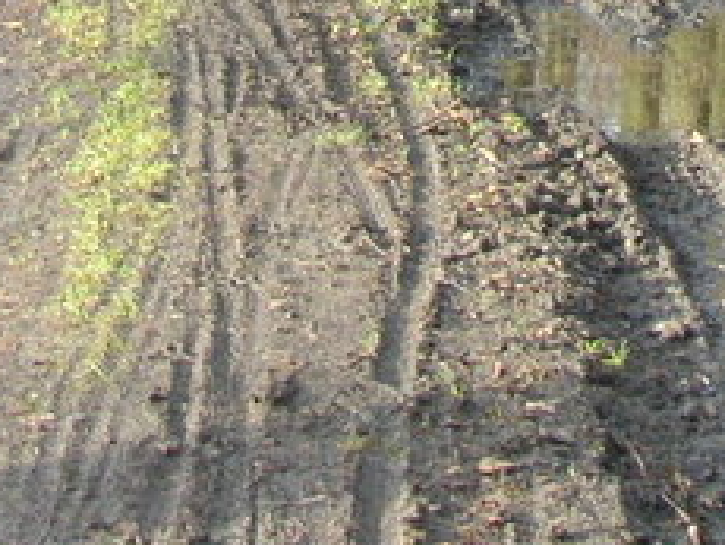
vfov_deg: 7.3
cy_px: -485
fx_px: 4151
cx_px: 136
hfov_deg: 10.0
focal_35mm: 198
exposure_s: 1/30
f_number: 3.5
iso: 50
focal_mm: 6.7
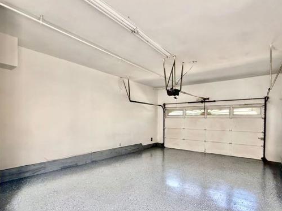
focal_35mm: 18
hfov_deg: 86.5
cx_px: 171
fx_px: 147
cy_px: 122
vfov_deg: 71.1
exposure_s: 1/99
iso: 320
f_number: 2.2
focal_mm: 2.22
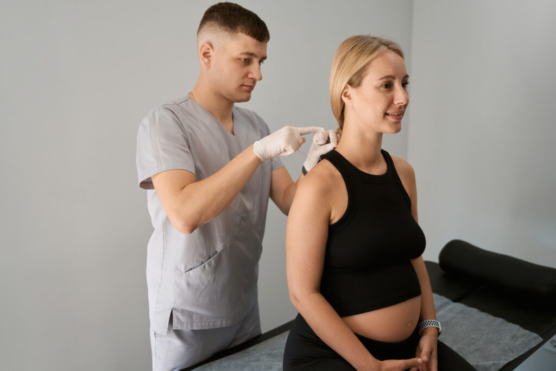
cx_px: 278
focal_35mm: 36
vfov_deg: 36.6
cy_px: 186
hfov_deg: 52.7
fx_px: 561
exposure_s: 1/250
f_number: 2.8
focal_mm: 36.3
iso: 200
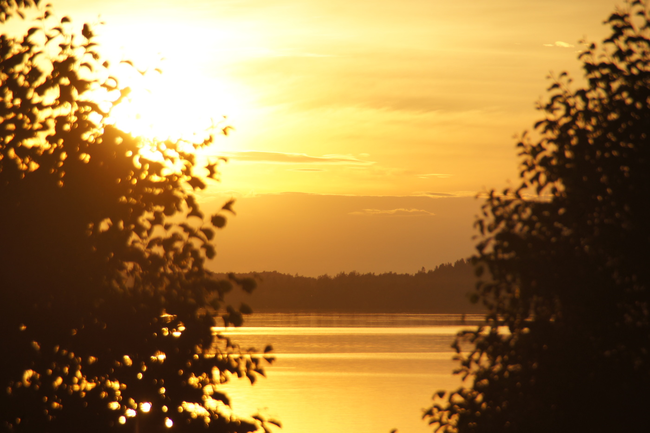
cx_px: 325
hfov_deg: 6.9
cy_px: 216
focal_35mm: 300
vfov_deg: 4.6
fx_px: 5414
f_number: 6.3
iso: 100
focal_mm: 200
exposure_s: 1/640
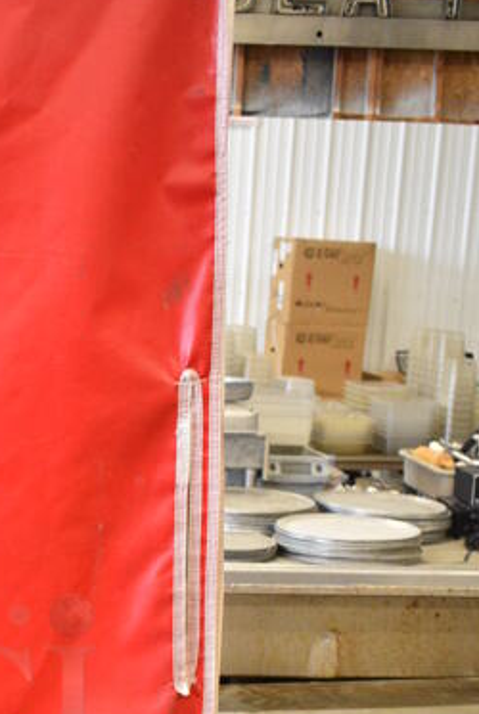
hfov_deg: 19.8
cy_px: 694
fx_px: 1312
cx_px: -40
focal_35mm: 66
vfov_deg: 28.8
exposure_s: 1/125
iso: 1400
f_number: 3.5
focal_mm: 18
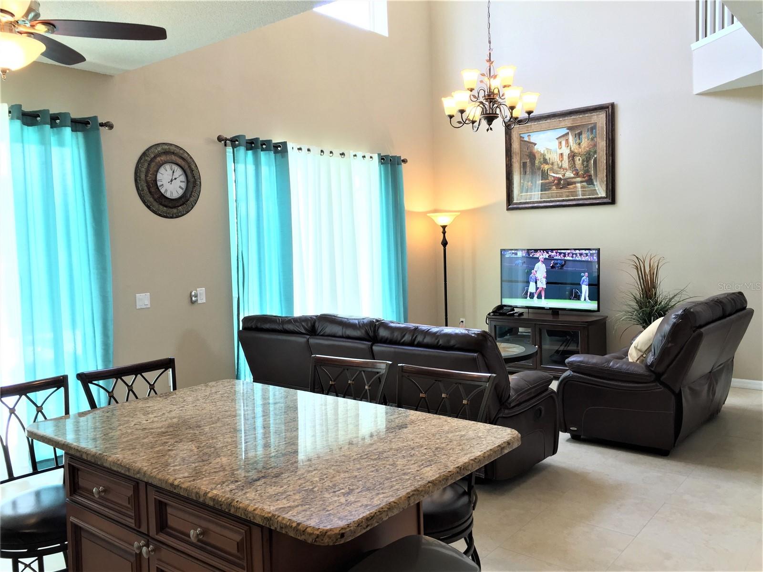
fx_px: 639
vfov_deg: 48.2
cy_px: 286
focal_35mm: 29
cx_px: 382
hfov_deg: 61.7
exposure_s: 1/30
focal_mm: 4.15
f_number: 2.2
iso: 32
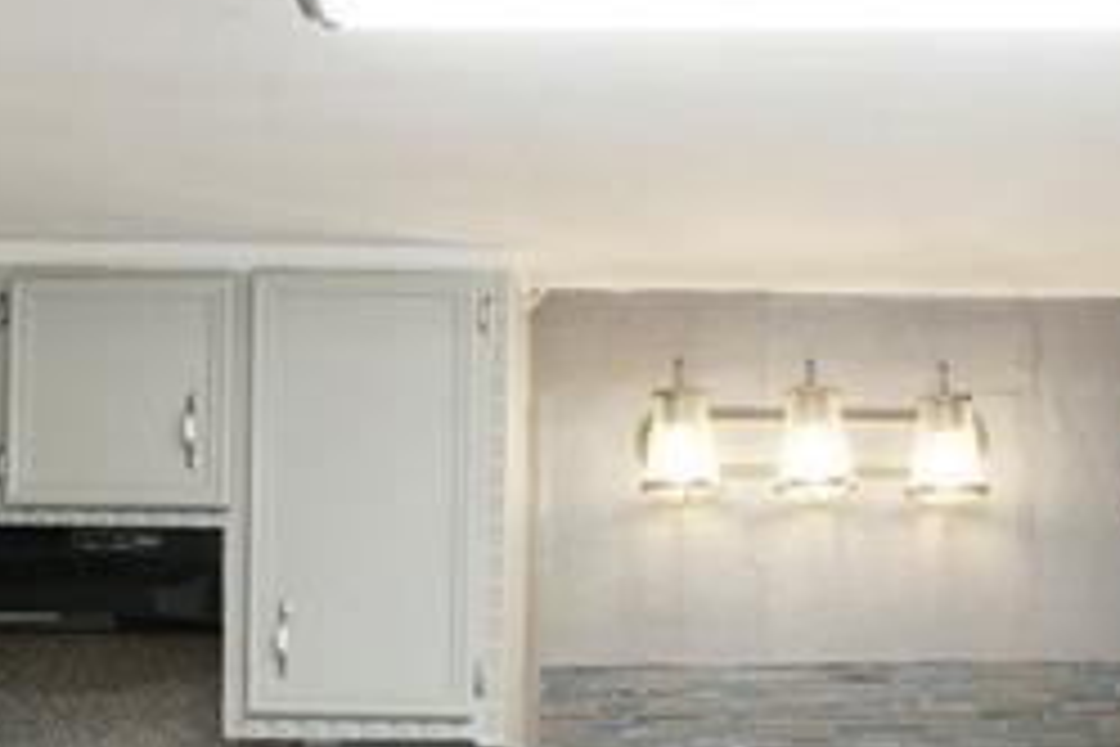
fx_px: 2302
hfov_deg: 27.0
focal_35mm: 74
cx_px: 828
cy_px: 886
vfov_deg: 17.6
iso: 400
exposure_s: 1/20
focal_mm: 12
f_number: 8
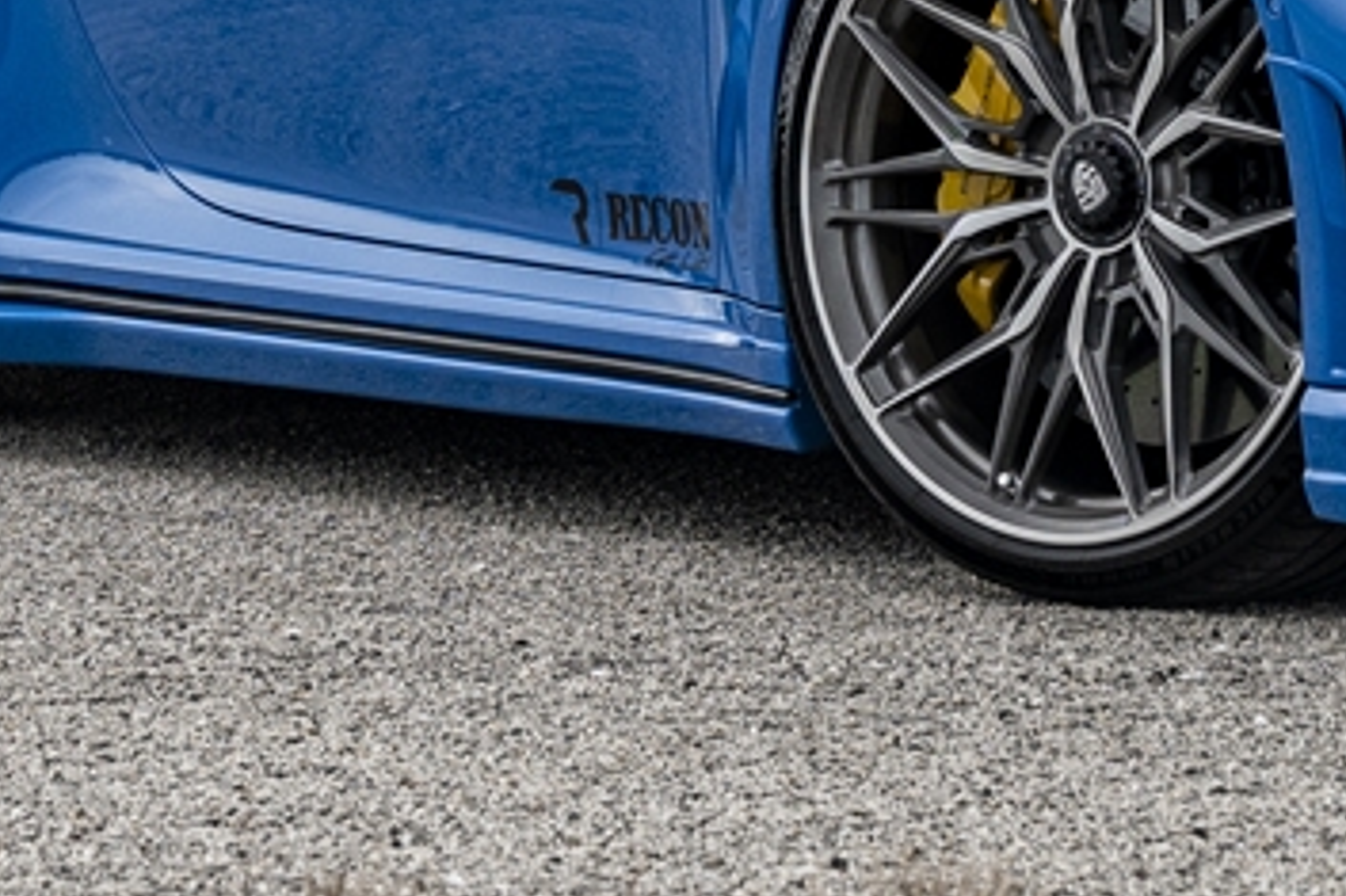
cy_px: -522
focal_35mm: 198
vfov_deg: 6.8
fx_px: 7385
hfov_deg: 10.4
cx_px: 534
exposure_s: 1/160
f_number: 4.5
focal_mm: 36.3
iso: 125
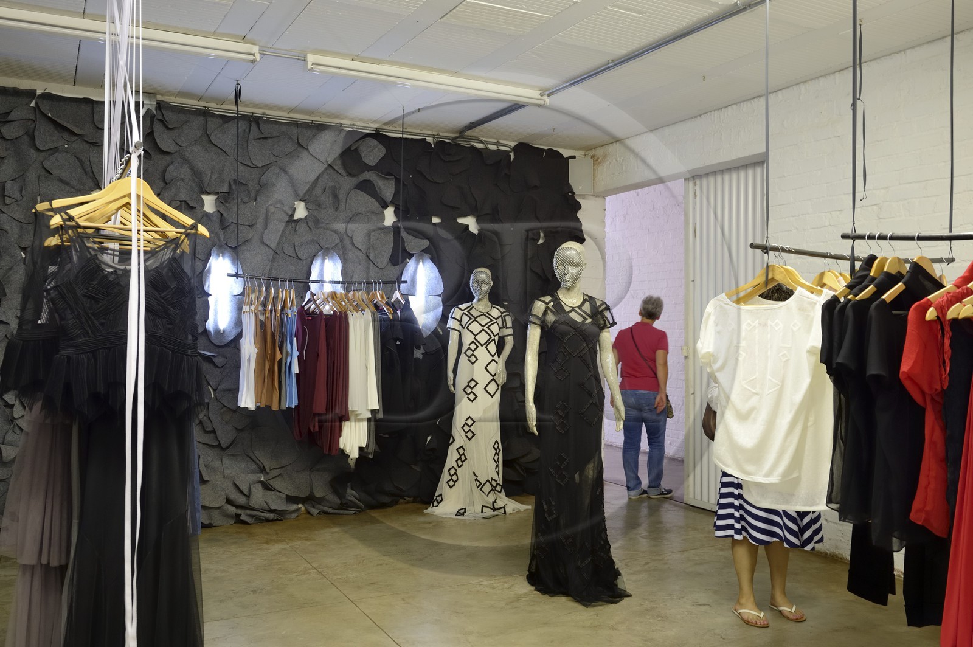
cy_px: 324
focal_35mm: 31
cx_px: 486
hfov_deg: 60.3
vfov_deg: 42.3
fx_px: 837
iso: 800
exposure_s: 1/15
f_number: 6.3
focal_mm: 31
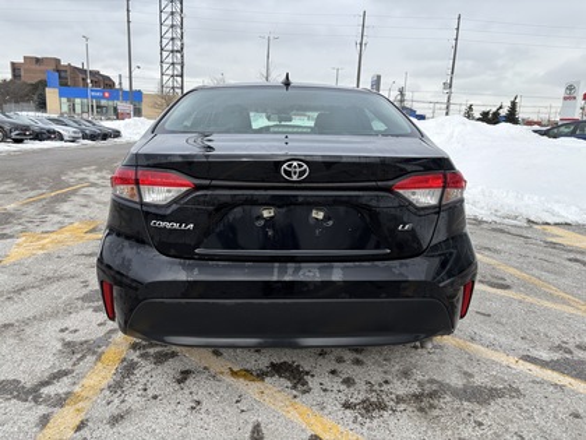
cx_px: 293
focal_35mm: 26
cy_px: 220
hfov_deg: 67.3
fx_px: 440
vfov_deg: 53.1
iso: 50
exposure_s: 1/2105
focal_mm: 5.96
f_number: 1.6
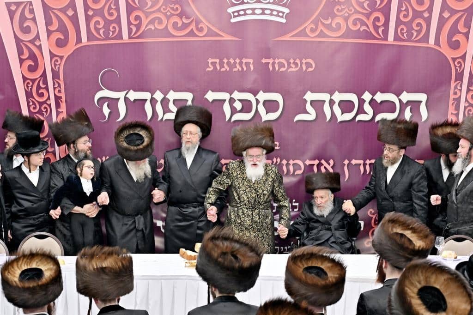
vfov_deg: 16.1
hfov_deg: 23.9
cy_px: 158
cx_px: 236
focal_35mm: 85
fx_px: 1116
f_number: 4
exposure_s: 1/200
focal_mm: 57
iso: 500
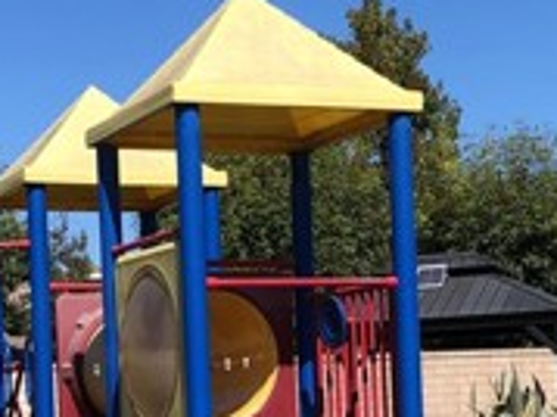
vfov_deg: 14.5
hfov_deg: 19.6
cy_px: 423
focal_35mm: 100
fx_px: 1608
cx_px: 230
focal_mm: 4
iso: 20
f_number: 1.8
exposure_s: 1/2315
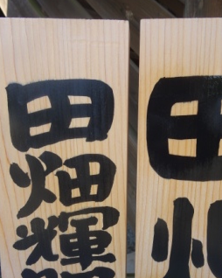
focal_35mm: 33
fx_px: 271
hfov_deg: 44.2
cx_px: 135
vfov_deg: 53.2
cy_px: 184
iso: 80
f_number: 3.5
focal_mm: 4.1
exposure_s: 1/160
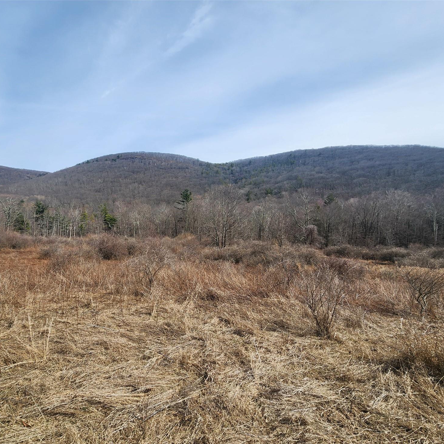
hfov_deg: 86.8
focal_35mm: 16
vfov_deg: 87.4
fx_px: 232
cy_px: 232
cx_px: 190
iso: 50
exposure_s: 1/1994
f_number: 2.2
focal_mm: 2.2
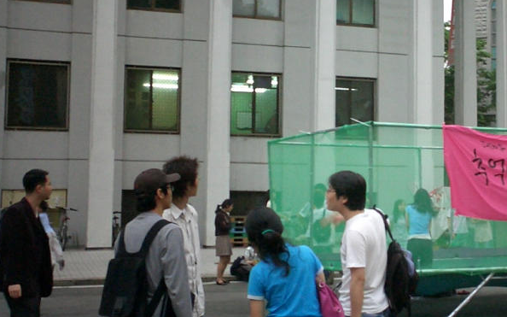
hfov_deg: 30.4
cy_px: 147
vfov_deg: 19.7
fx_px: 912
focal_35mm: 66
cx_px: 401
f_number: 3.5
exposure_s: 1/50
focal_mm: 5.6
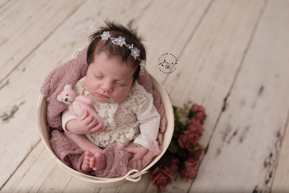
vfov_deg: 37.9
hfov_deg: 54.4
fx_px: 281
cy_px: 96
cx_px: 144
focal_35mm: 35
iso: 100
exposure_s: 1/250
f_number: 2.2
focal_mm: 35
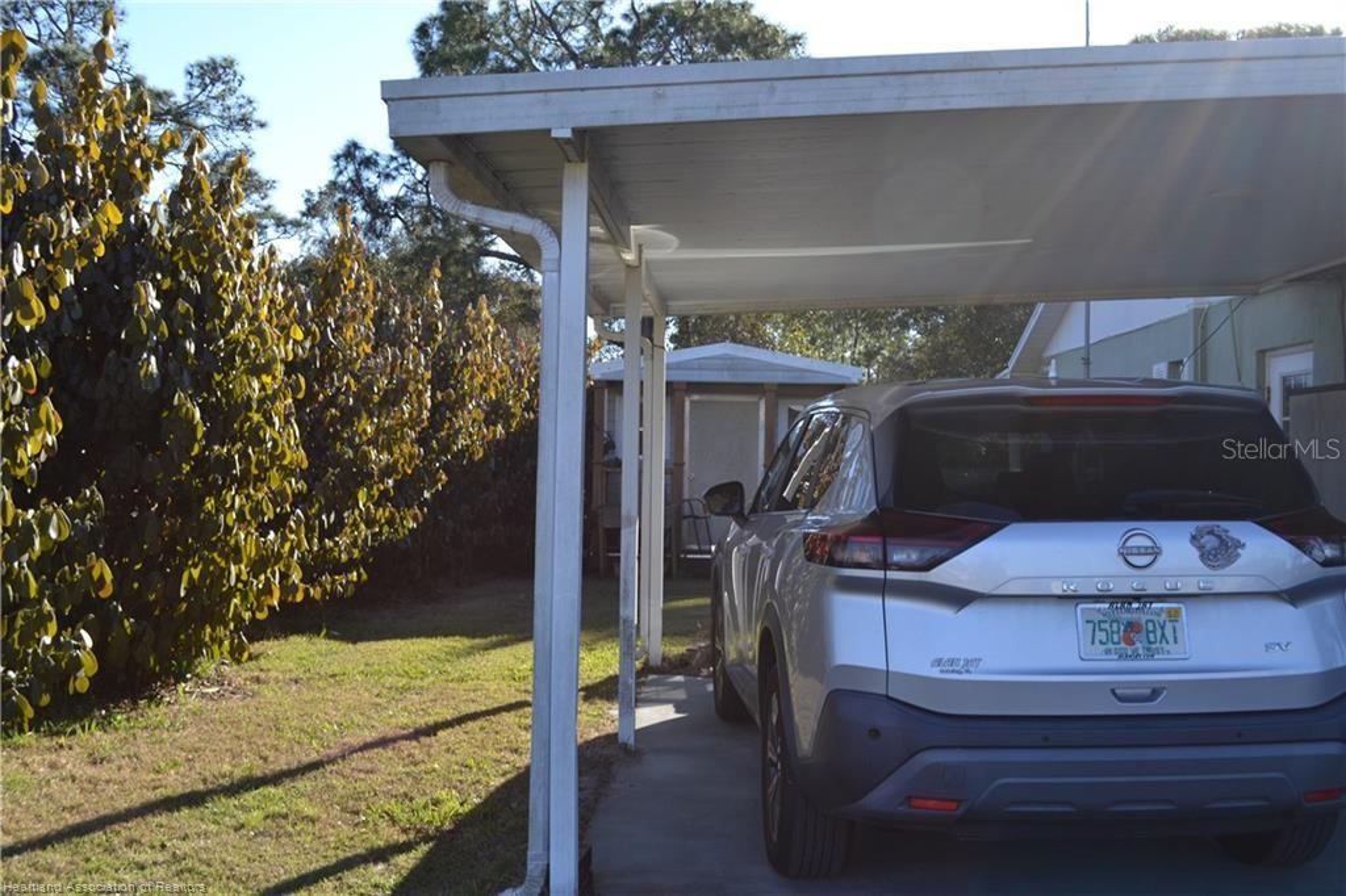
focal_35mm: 36
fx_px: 1345
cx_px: 673
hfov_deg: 53.1
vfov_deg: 36.8
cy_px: 448
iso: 100
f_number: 6.3
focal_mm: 24
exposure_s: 1/160
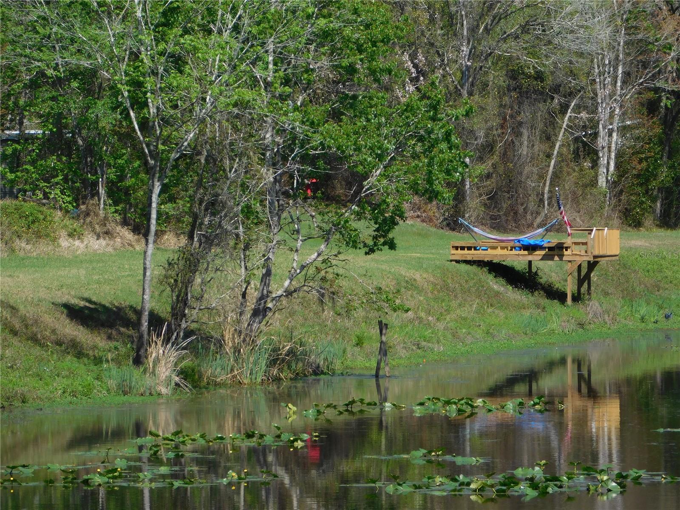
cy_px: 255
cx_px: 340
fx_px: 6600
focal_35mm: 336
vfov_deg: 4.4
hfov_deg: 5.9
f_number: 5.8
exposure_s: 1/500
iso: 125
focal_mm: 59.7
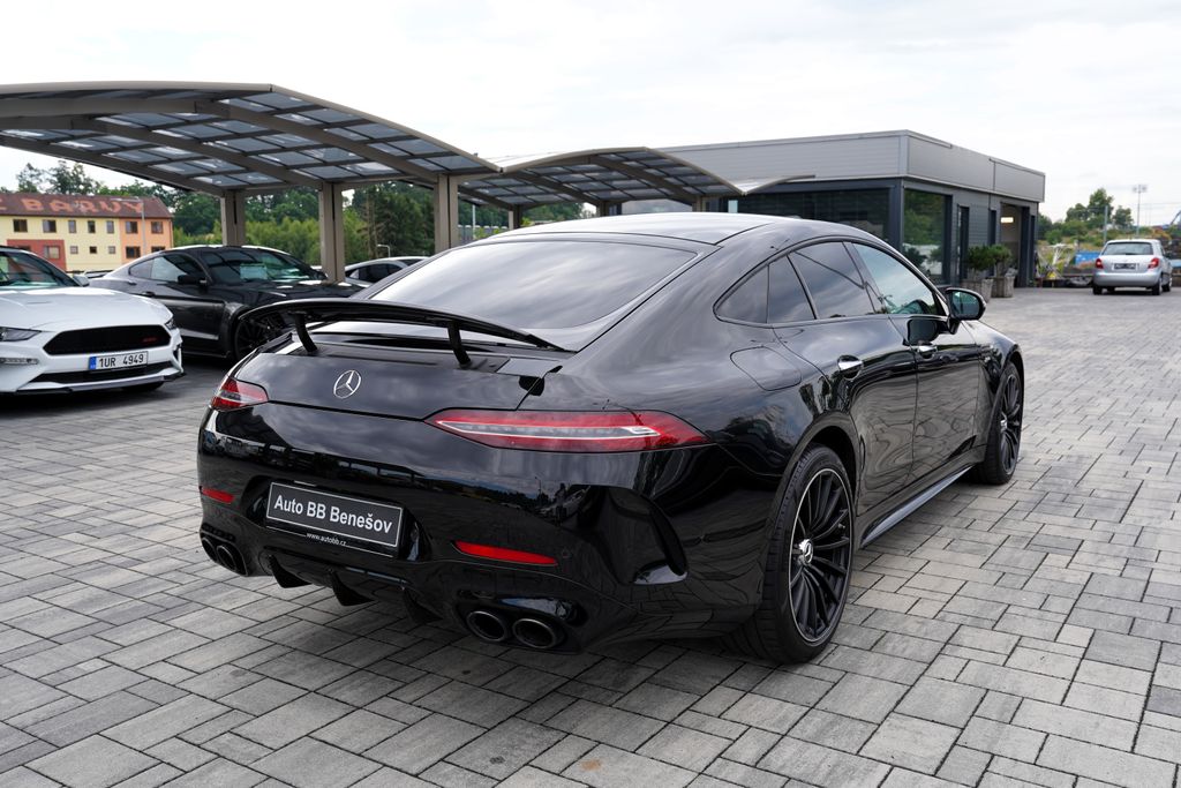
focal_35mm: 31
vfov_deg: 42.3
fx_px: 1017
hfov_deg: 60.3
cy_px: 394
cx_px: 590
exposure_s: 1/160
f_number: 5.6
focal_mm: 31
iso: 100
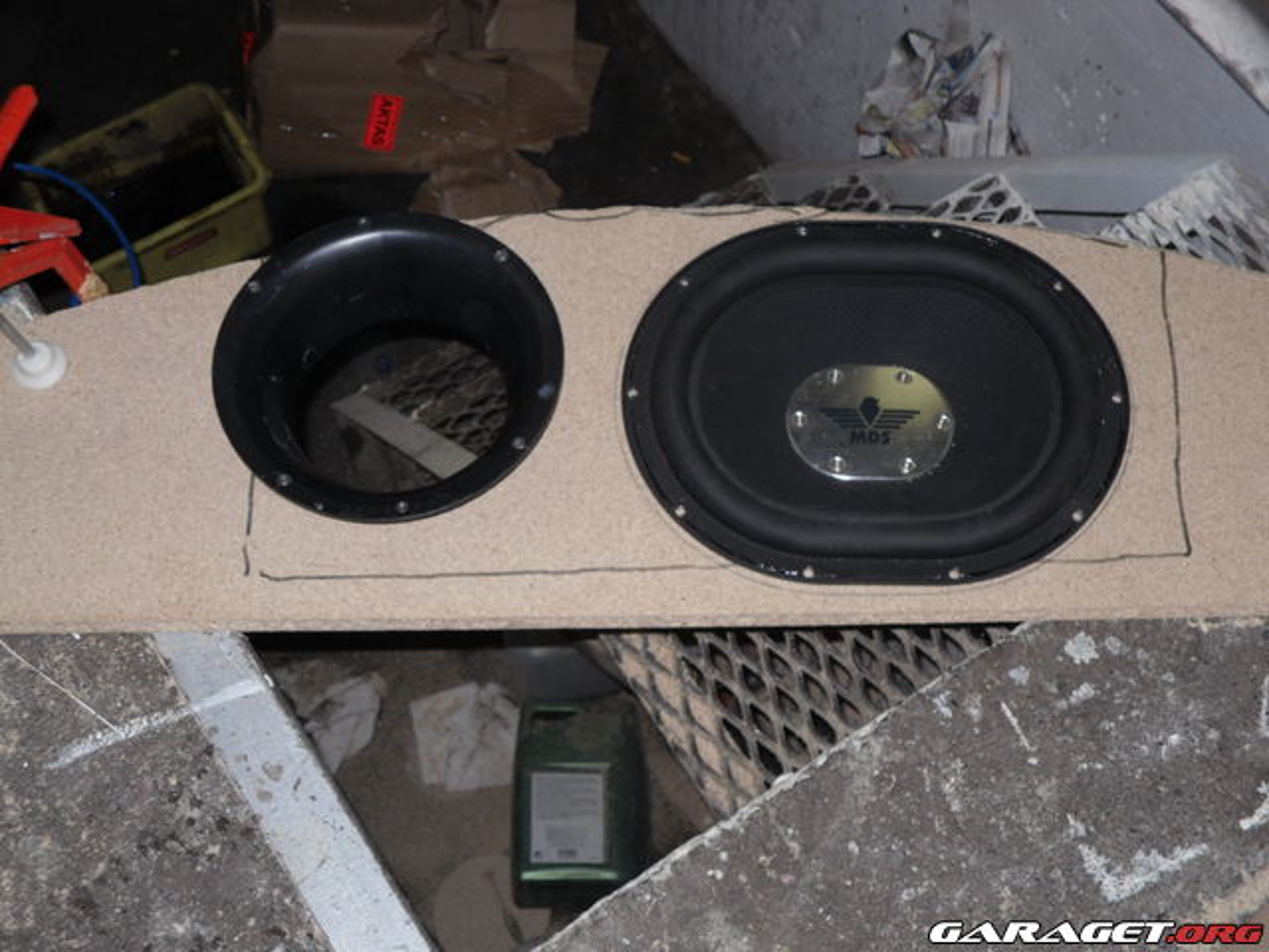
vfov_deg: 26.6
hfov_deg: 34.9
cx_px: 634
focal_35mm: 55
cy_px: 476
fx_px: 2016
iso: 100
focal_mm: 9.83
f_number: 4
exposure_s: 1/53
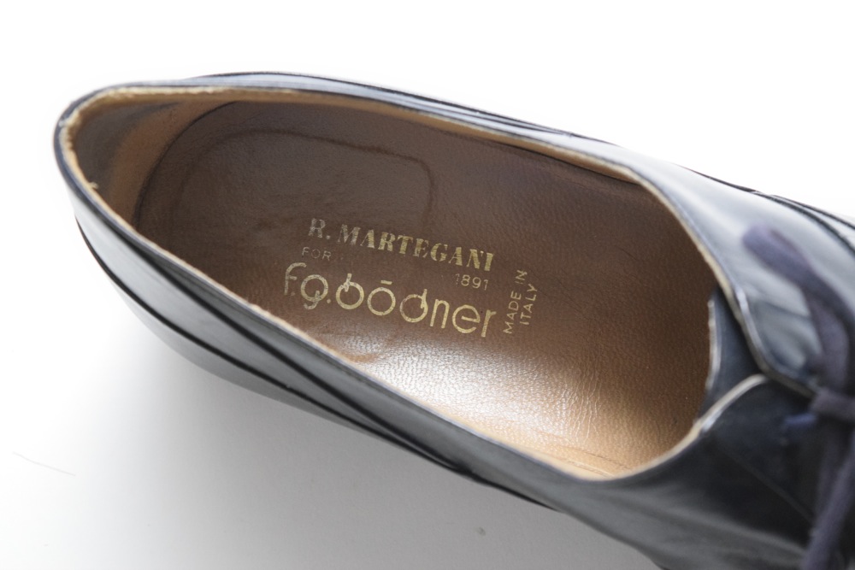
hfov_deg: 24.6
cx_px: 428
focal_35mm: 82
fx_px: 1960
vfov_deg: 16.6
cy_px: 285
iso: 3200
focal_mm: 55
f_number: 5.6
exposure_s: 1/60
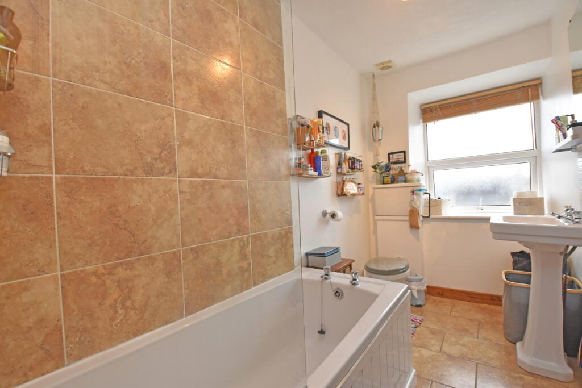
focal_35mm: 15
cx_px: 291
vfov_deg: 77.3
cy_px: 194
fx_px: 243
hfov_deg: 100.4
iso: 800
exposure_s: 1/200
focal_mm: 10
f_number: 5
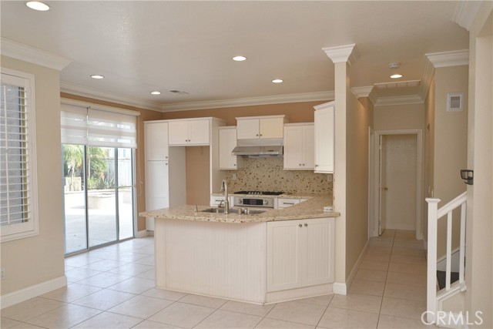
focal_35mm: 27
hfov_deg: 67.4
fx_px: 370
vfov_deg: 48.0
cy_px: 164
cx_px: 246
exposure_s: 1/200
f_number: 7.1
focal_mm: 18
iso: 800
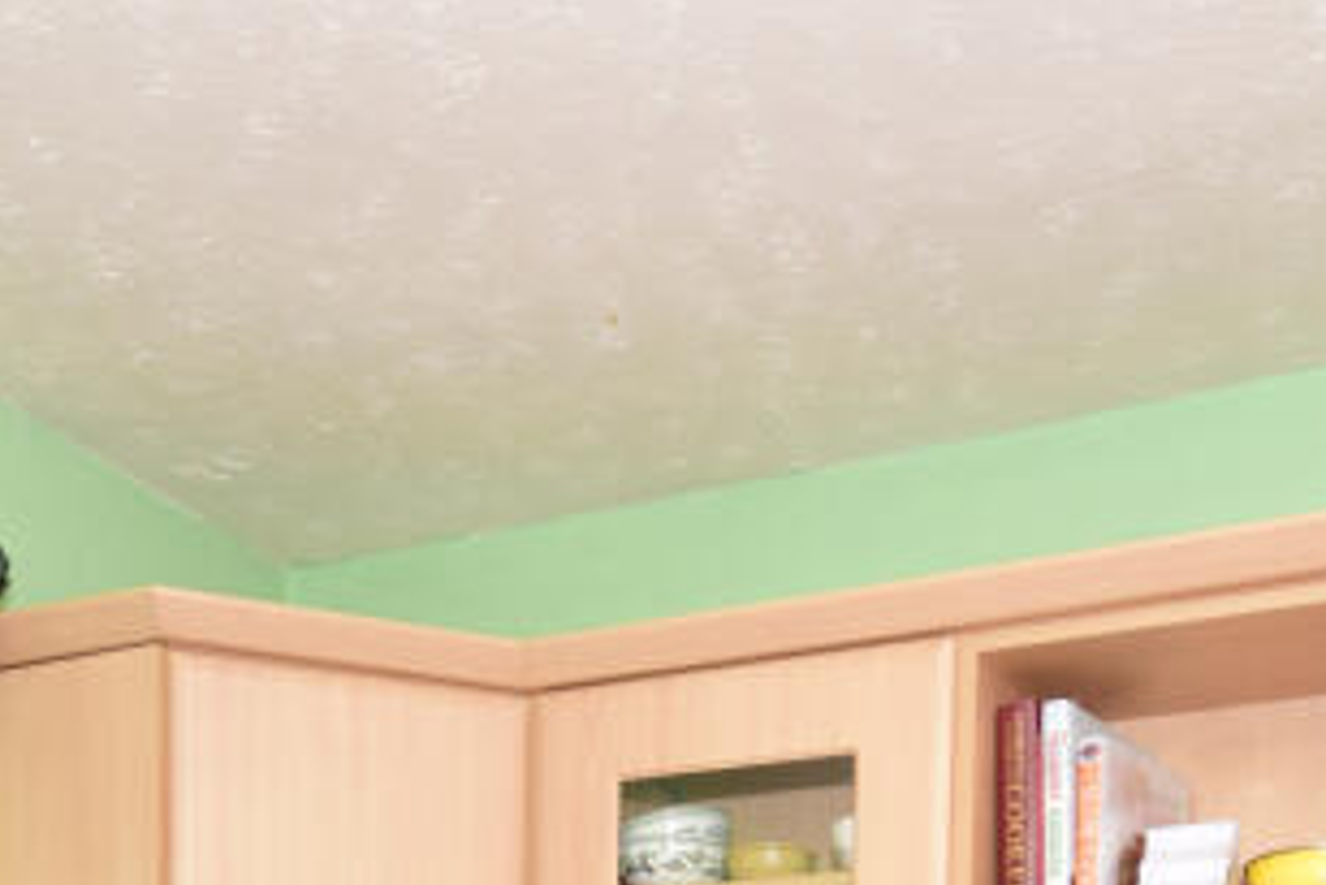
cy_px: 1470
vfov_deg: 21.0
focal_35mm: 50
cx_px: 721
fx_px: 1842
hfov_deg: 39.5
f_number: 4
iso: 250
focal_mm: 10
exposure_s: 1/125
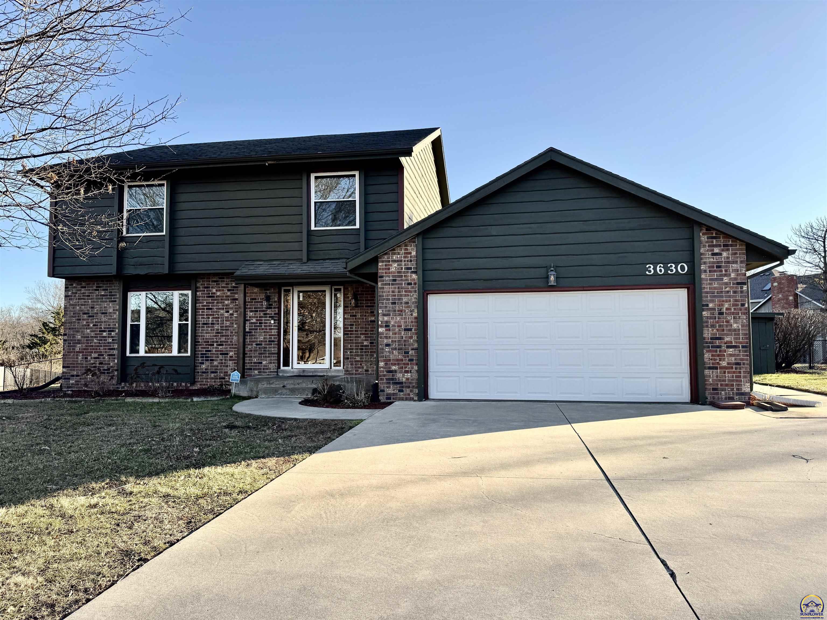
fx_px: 573
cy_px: 310
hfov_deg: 71.6
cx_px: 414
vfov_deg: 56.8
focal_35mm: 24
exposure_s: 1/1524
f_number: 1.78
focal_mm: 6.76
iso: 80
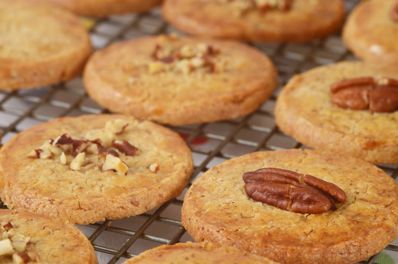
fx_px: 1738
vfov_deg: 8.7
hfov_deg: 13.1
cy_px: 132
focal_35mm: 158
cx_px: 199
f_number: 8
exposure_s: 1/100
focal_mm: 105
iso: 100
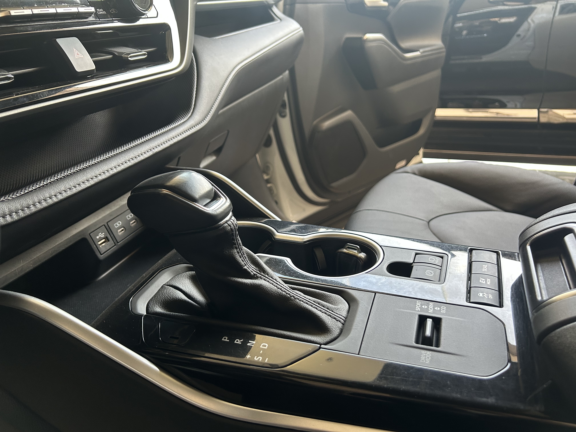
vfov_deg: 53.1
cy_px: 216
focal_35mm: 26
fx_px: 433
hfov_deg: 67.3
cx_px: 288
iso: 160
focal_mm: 5.7
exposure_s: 1/60
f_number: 1.5
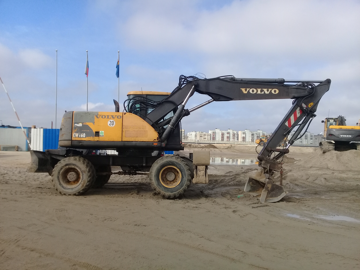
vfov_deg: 45.4
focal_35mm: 31
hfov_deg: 58.4
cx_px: 180
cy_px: 135
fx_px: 322
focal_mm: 3.3
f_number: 2.2
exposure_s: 1/1143
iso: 50
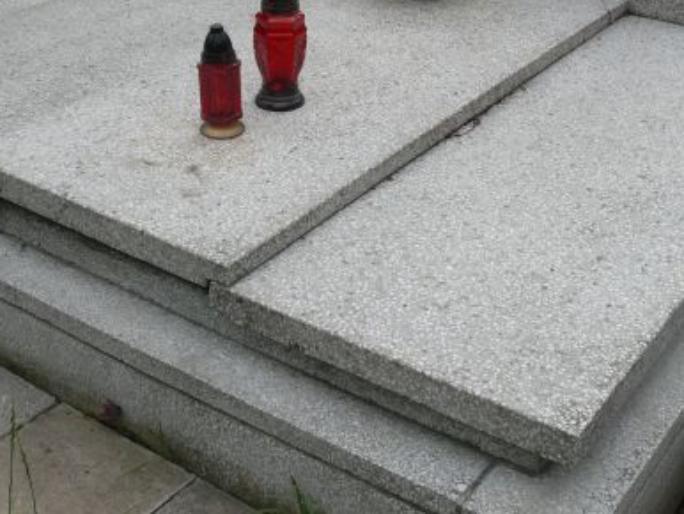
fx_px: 1147
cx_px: 347
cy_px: 92
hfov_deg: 33.2
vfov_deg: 24.8
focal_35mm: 58
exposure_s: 1/320
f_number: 5.6
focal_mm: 7.4
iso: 100
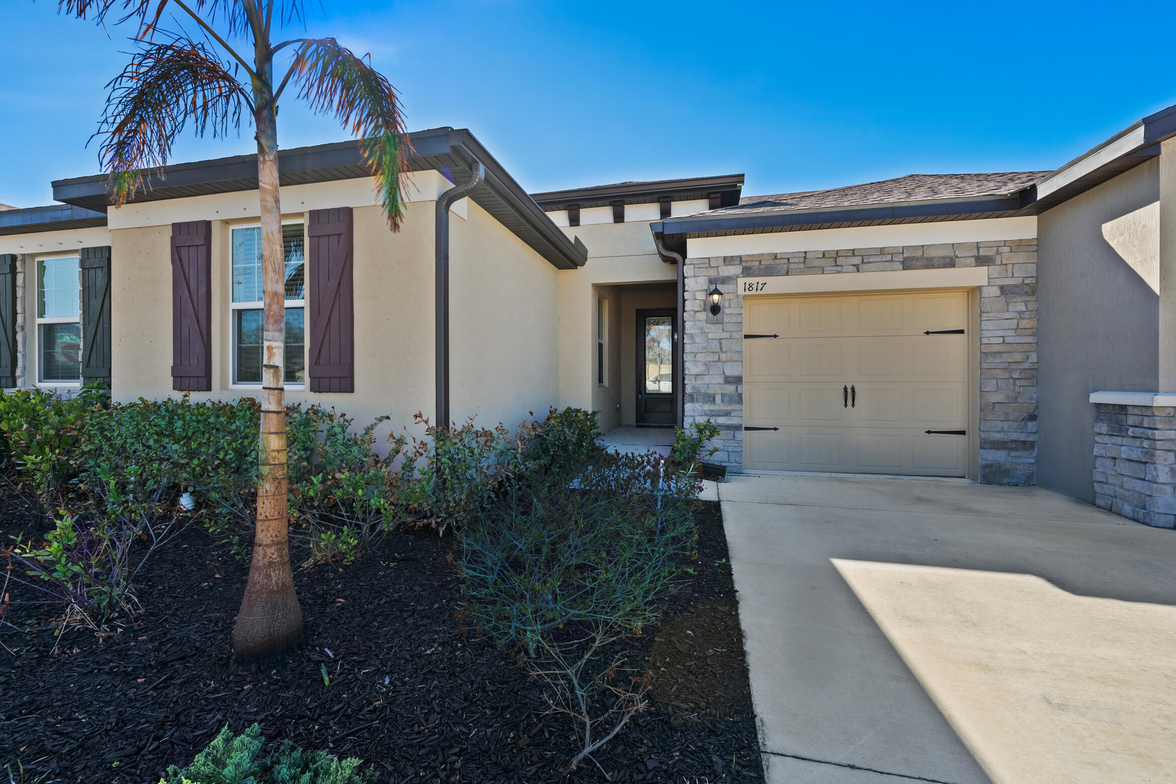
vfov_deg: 77.3
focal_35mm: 15
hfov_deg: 100.3
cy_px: 400
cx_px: 565
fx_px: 490
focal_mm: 14
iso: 250
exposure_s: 1/640
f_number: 9
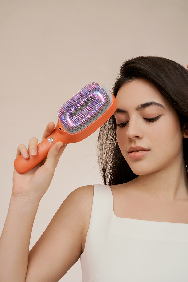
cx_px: 94
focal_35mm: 38
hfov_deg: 35.1
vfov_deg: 50.7
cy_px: 141
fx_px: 297
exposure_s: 1/160
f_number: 10
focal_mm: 38
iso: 800
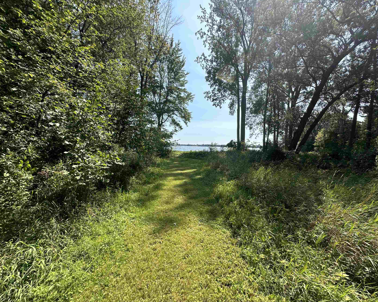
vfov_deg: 84.0
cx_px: 200
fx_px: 168
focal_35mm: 15
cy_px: 152
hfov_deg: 96.7
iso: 50
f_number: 2.2
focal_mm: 2.22
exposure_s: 1/1247
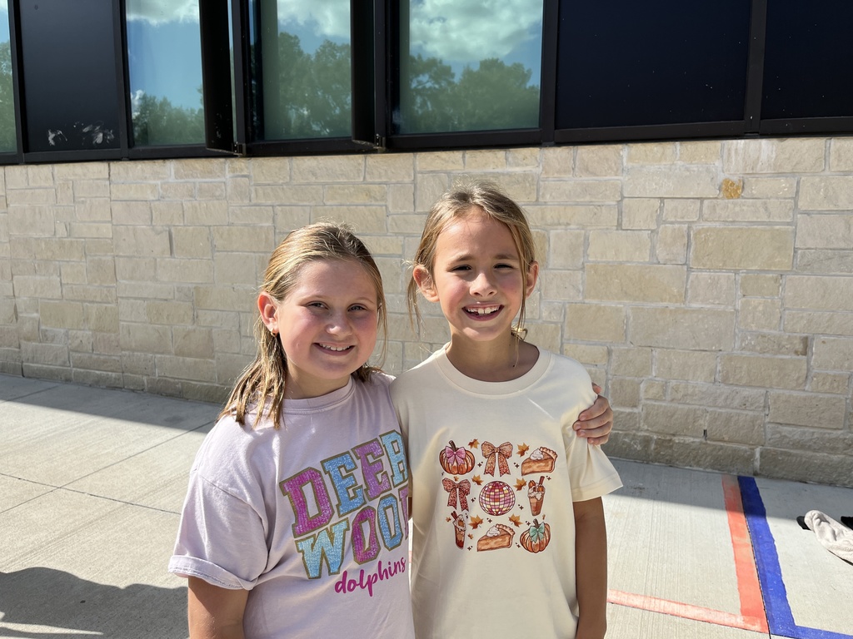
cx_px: 426
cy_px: 320
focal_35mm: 26
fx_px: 641
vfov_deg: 53.1
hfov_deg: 67.3
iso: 50
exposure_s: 1/2571
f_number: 1.6
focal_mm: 5.1
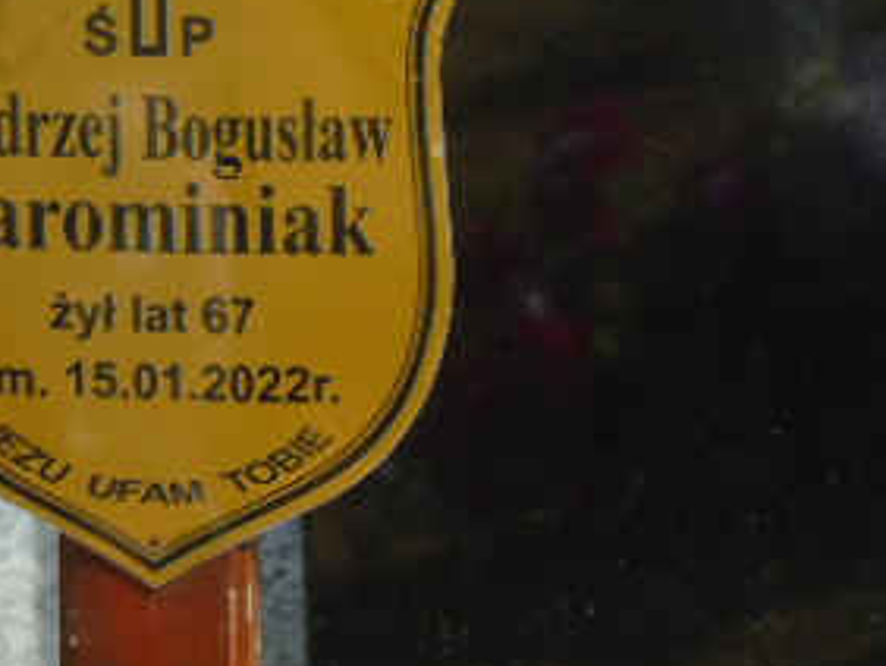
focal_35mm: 281
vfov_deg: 5.3
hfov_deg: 7.0
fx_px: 7198
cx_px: 66
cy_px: 283
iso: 80
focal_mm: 22
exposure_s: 1/400
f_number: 4.6
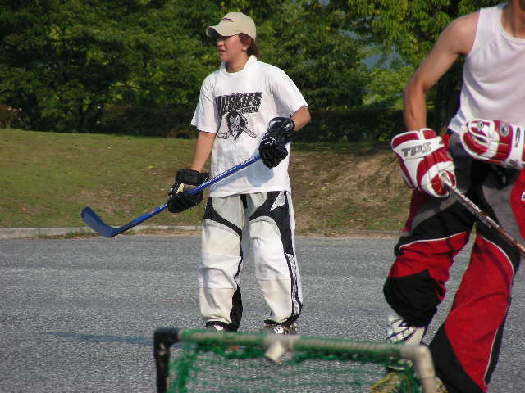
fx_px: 5763
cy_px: 196
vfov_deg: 3.9
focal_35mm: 380
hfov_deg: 5.2
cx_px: 262
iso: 50
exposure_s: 1/485
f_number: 4
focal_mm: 63.3
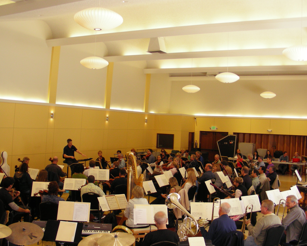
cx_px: 162
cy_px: 123
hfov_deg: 45.8
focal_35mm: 40
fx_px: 363
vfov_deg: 37.3
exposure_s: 1/30
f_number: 3.5
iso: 85
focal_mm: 6.3
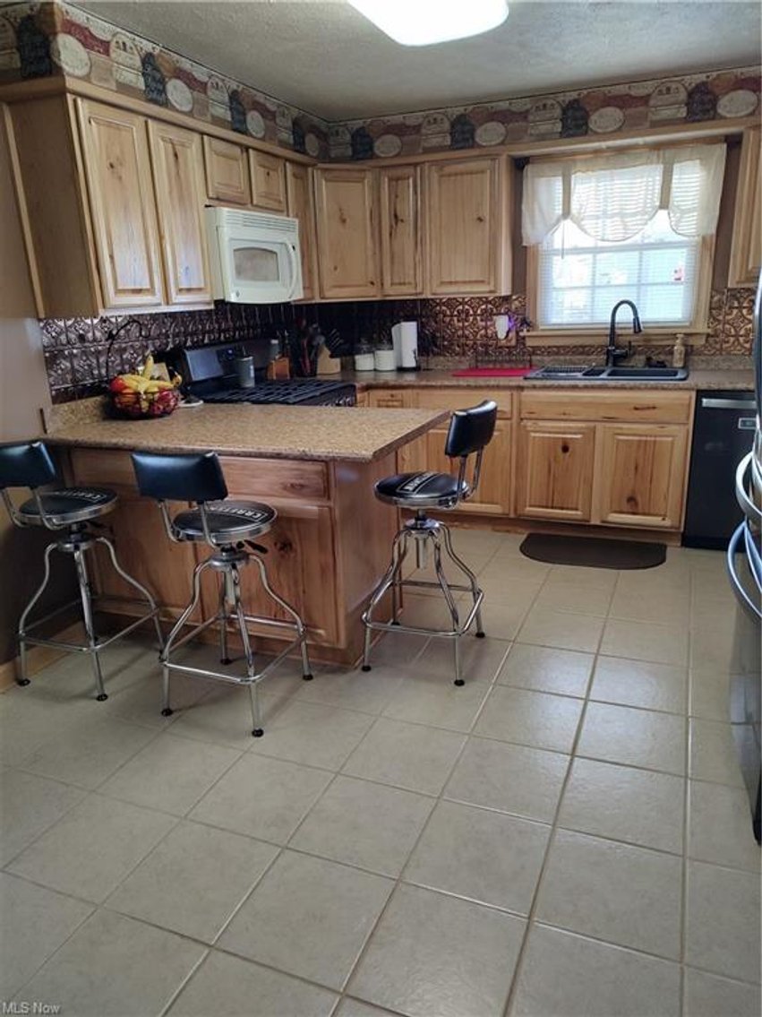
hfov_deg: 56.8
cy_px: 508
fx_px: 705
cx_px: 381
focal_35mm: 24
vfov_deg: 71.6
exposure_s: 1/40
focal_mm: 5.88
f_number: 1.9
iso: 728
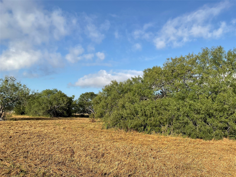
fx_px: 198
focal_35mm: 29
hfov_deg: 61.7
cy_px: 88
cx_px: 118
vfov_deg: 48.2
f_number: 1.8
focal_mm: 3
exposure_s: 1/1675
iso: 16
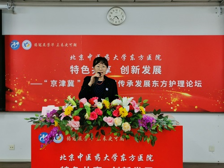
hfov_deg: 46.8
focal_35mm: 40
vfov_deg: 36.0
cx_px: 112
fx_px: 259
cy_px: 84
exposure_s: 1/50
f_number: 1.8
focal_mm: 5.58
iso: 125
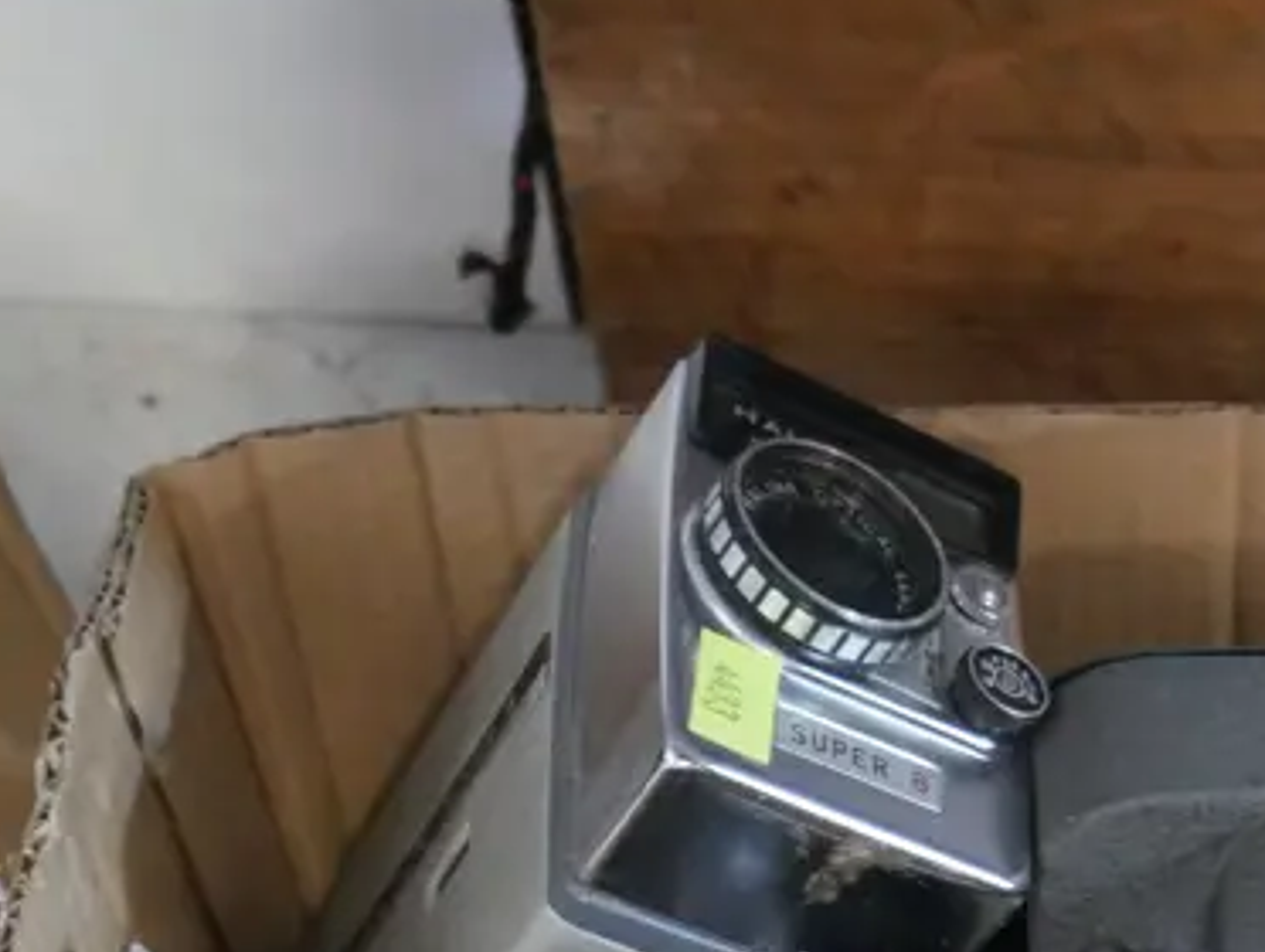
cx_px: 1217
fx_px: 2818
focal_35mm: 77
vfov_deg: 17.9
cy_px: 1260
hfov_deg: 24.3
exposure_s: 1/40
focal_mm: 14
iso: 3200
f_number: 3.5
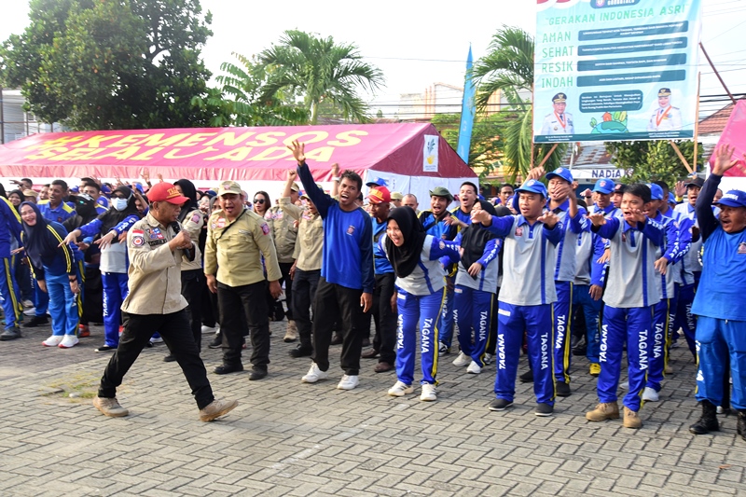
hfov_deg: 44.5
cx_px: 373
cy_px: 248
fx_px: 912
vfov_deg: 30.5
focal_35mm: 44
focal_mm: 44
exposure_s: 1/125
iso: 1250
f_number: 11
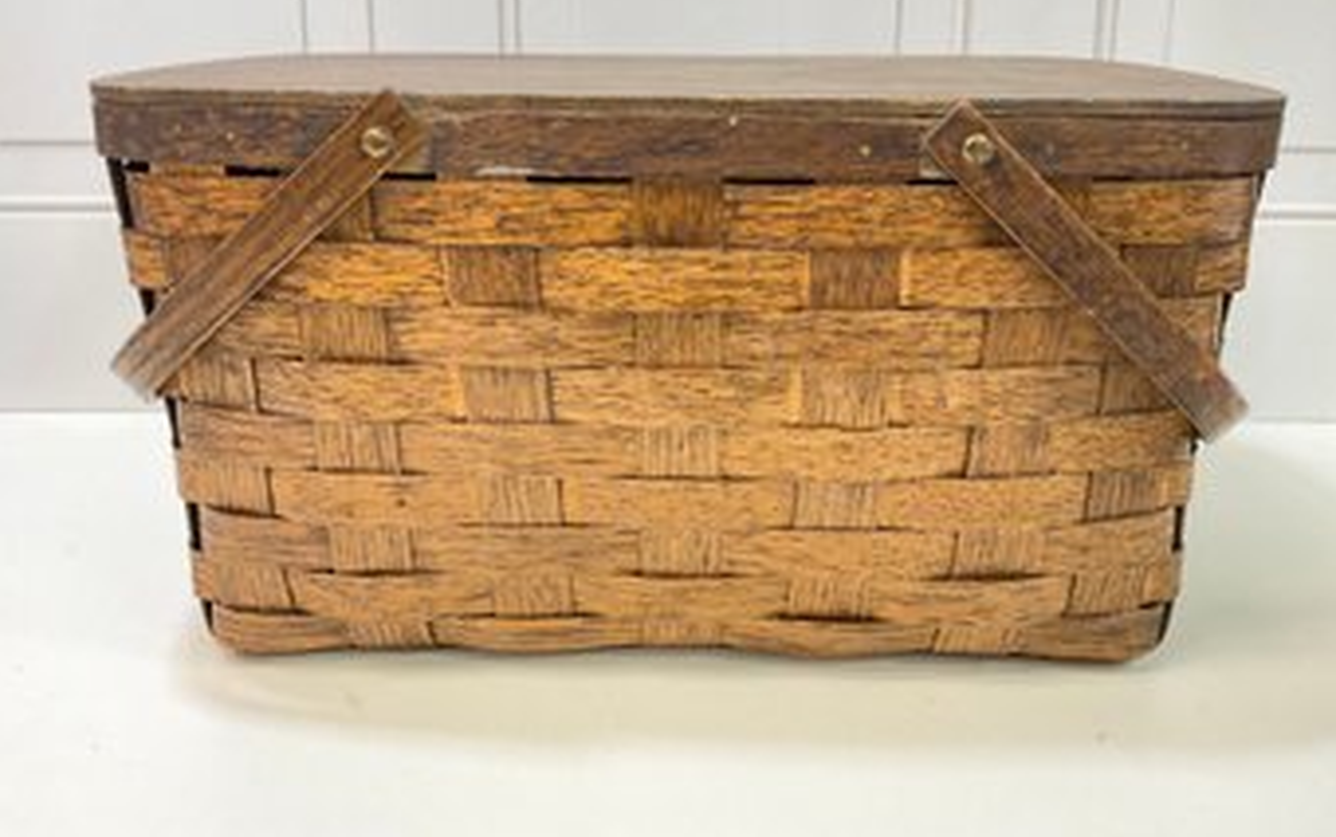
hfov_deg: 61.2
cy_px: 348
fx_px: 1129
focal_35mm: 31
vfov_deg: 40.5
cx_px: 666
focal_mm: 3
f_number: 1.8
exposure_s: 1/41
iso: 100
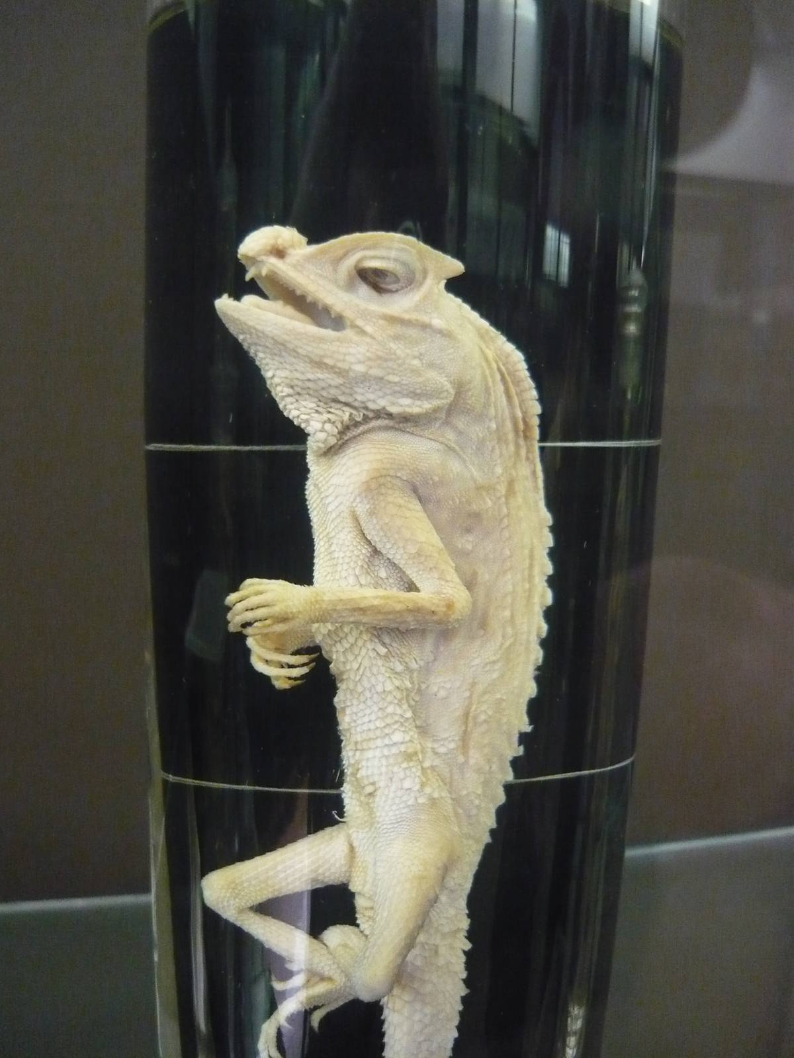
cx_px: 397
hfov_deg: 42.9
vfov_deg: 55.4
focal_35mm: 33
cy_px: 529
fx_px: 1009
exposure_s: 1/40
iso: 800
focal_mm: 5.5
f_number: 2.8
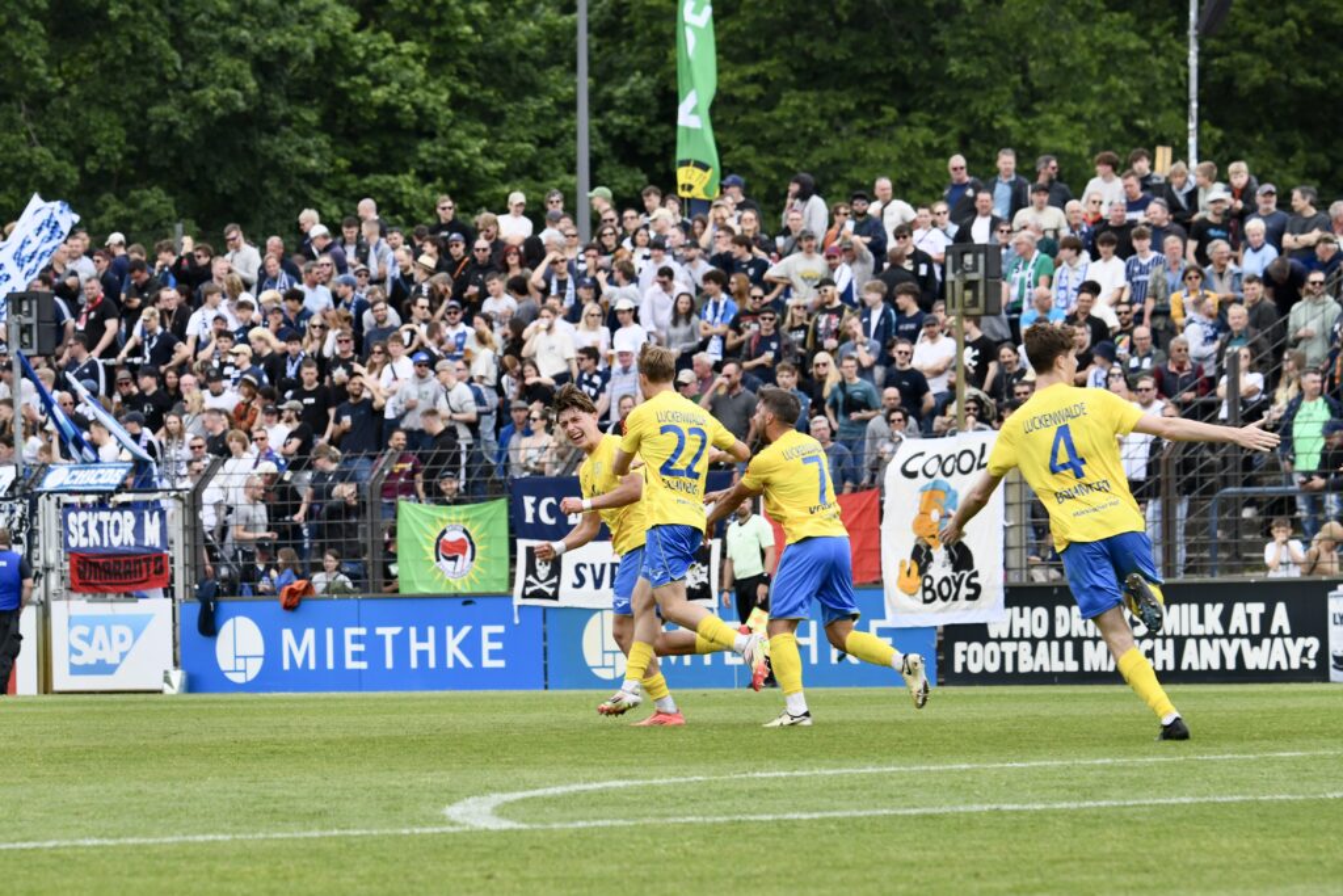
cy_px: 448
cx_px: 672
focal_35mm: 165
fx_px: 6156
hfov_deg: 12.5
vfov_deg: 8.3
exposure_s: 1/1600
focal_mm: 165
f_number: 7.1
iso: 1250
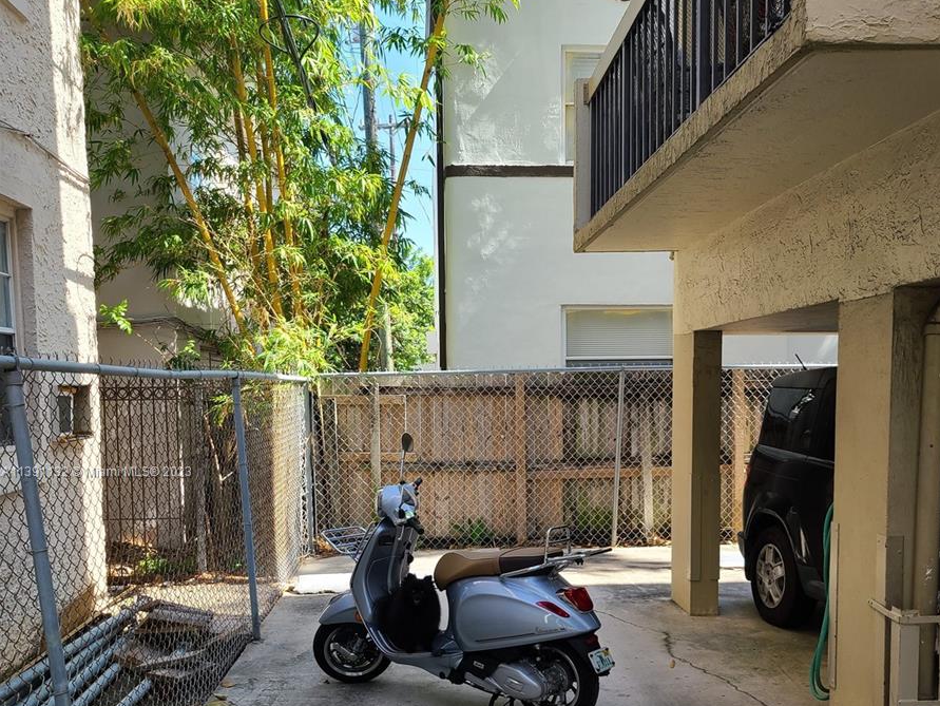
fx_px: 951
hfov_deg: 52.6
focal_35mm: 35
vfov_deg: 40.2
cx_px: 474
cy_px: 473
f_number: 1.8
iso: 40
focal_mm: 5.4
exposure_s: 1/381
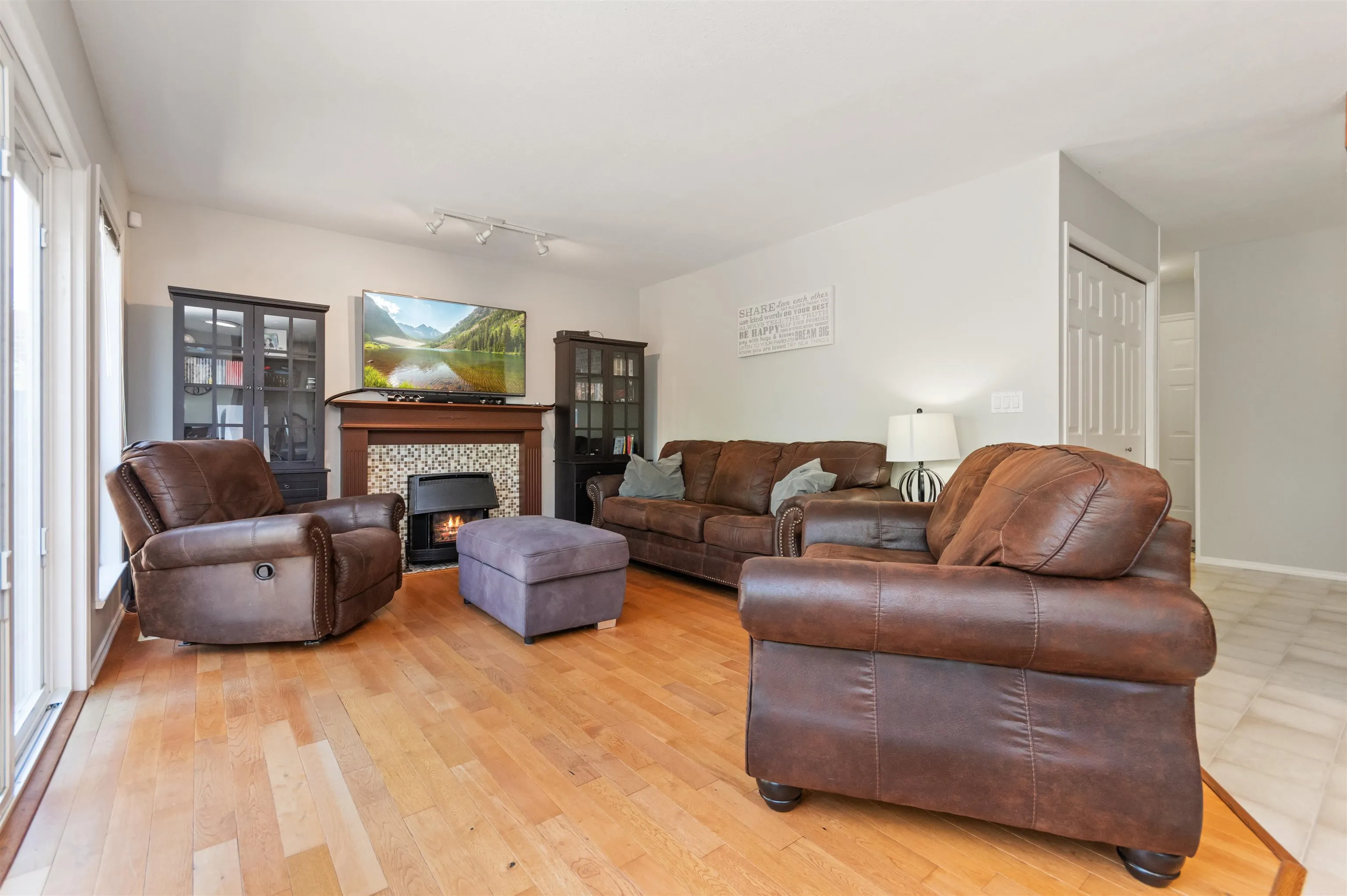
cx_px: 674
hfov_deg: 100.4
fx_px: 561
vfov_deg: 77.2
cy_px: 448
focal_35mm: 15
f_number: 7.1
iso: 320
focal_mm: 10
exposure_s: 1/25
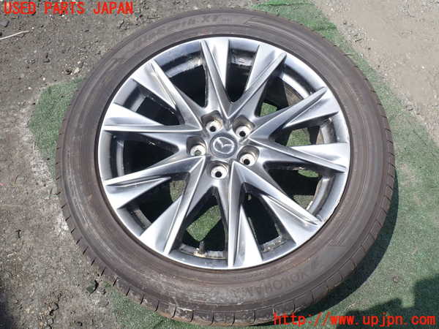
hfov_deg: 60.0
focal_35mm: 30
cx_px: 220
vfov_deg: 46.8
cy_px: 164
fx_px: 380
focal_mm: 5.4
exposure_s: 1/800
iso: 100
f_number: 3.2
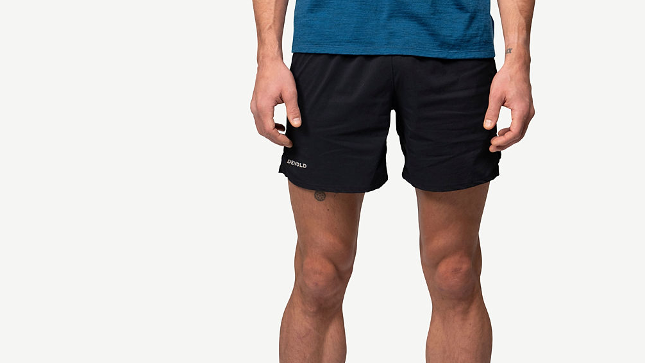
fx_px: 2395
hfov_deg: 15.3
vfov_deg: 8.6
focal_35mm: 140
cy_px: 71
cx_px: 370
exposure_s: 1/80
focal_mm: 70
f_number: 5
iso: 500
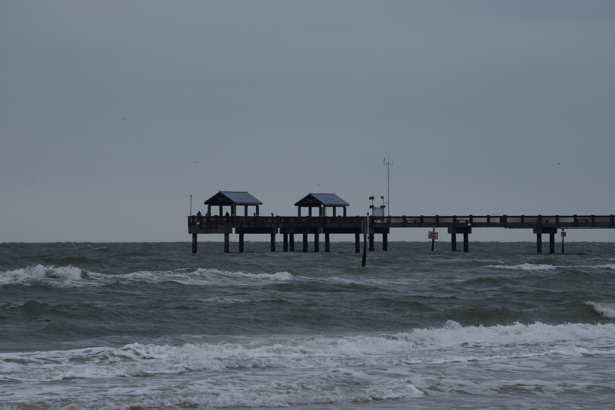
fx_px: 3587
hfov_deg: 9.8
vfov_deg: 6.5
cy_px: 205
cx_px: 308
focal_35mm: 210
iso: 400
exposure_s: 1/320
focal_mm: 140
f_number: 10
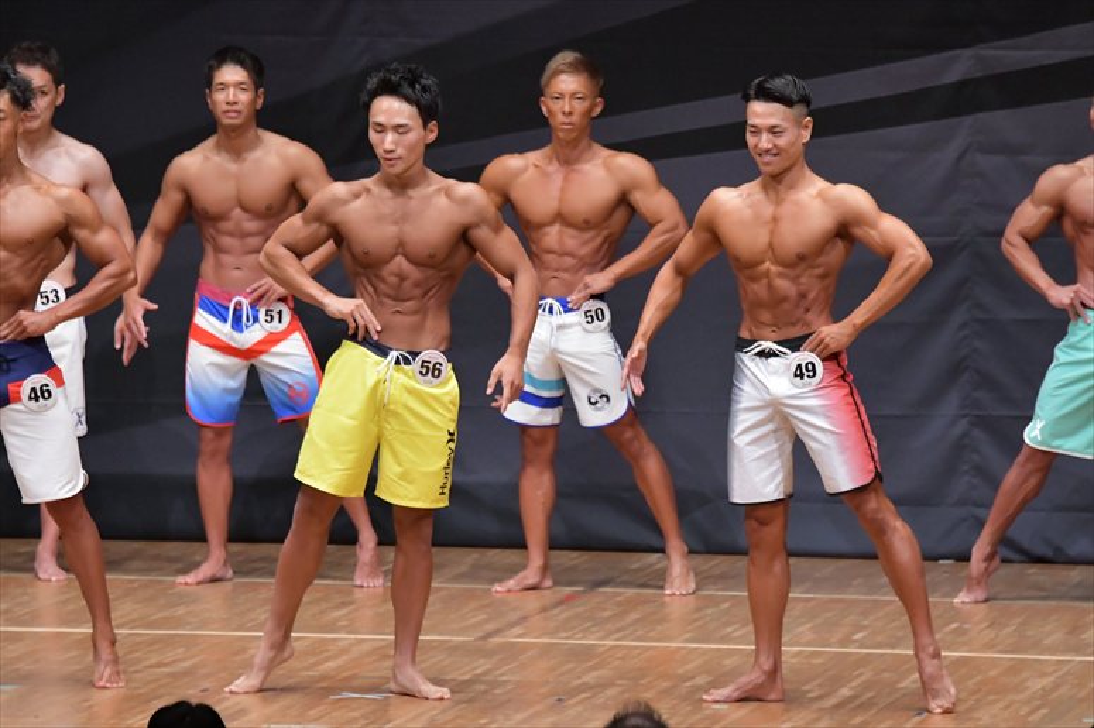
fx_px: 8657
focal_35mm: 285
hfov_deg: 7.2
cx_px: 547
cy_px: 364
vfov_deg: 4.8
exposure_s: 1/400
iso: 6400
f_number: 5.6
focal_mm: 190
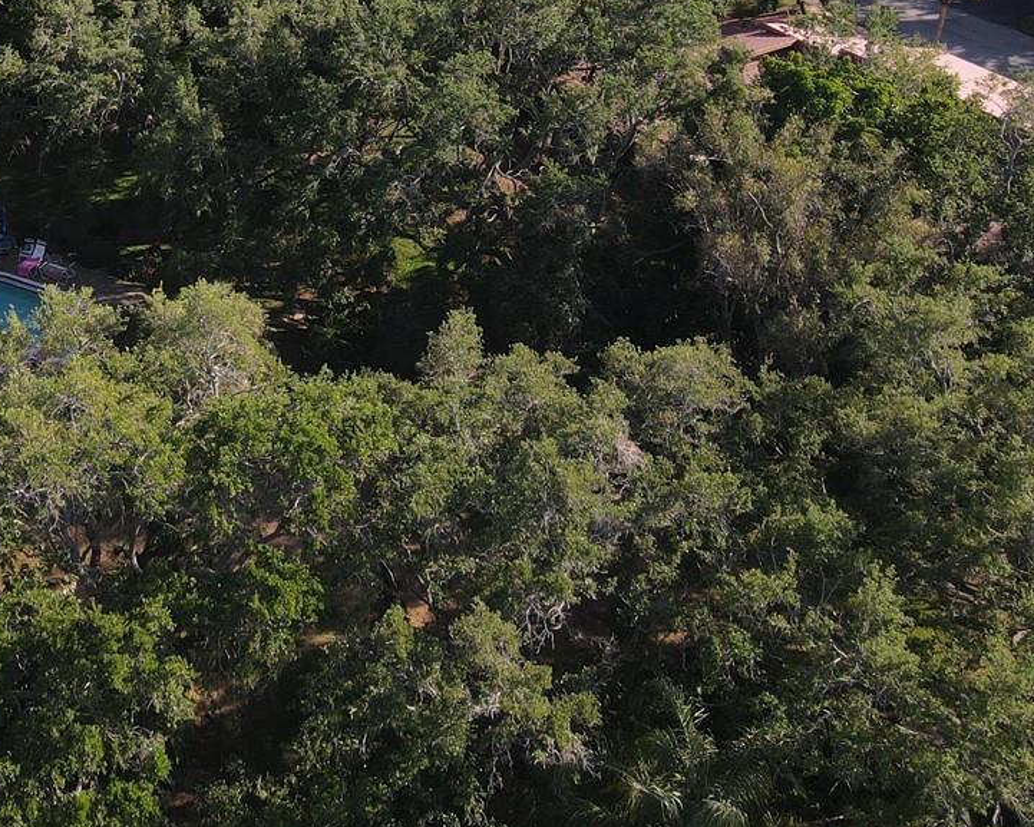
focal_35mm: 52
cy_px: -17
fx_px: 1592
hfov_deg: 34.3
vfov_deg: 27.3
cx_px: 139
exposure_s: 1/350
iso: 110
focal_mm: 4.5
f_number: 2.8
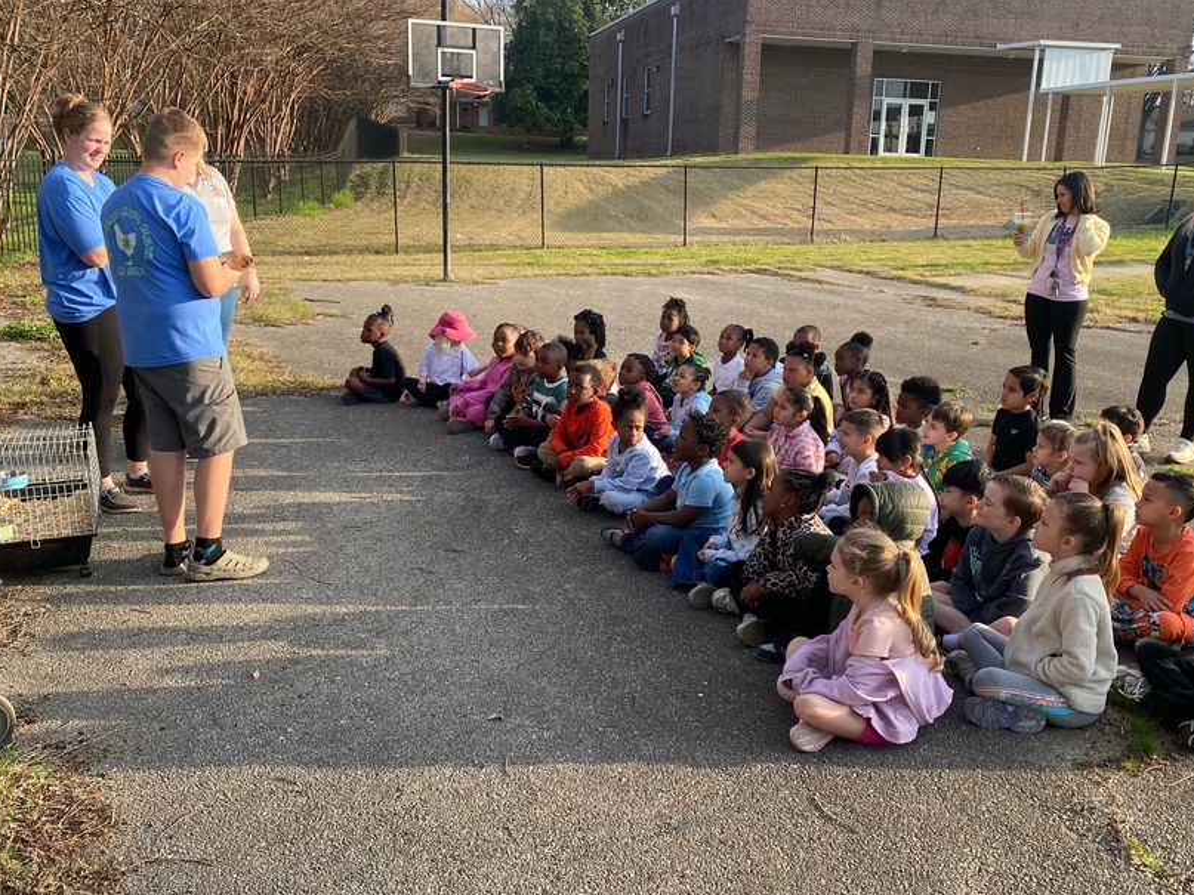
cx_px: 601
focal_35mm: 33
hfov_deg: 55.4
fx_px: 1138
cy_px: 493
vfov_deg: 42.9
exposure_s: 1/519
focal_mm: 4.25
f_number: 1.8
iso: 32
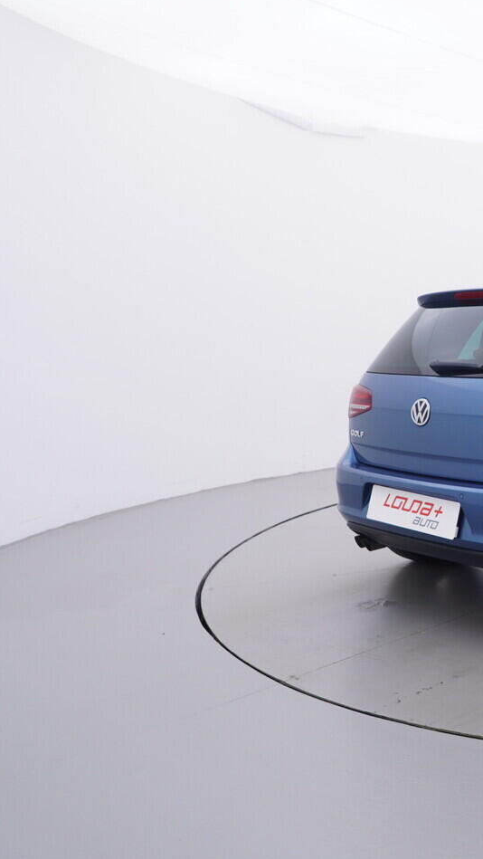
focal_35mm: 36
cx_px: 620
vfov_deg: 55.6
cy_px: 429
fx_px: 815
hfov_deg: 27.7
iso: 200
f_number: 5
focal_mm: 15
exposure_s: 1/80
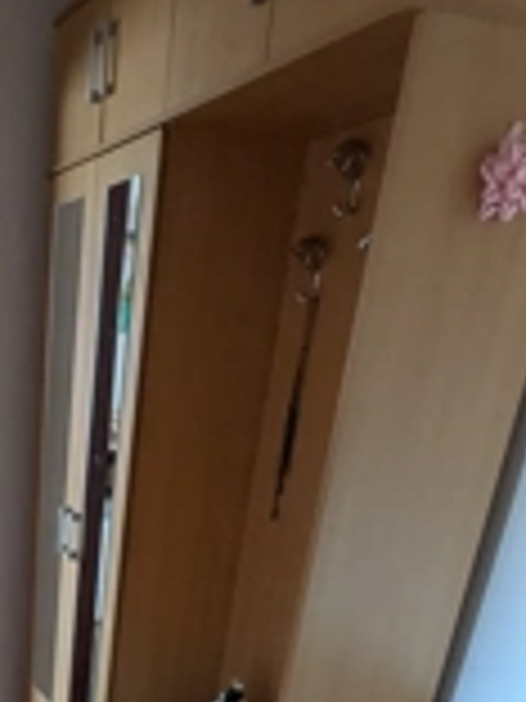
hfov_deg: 35.4
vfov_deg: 47.4
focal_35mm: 36
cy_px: 598
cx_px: -13
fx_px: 729
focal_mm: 1.83
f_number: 2.2
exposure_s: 1/25
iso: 467
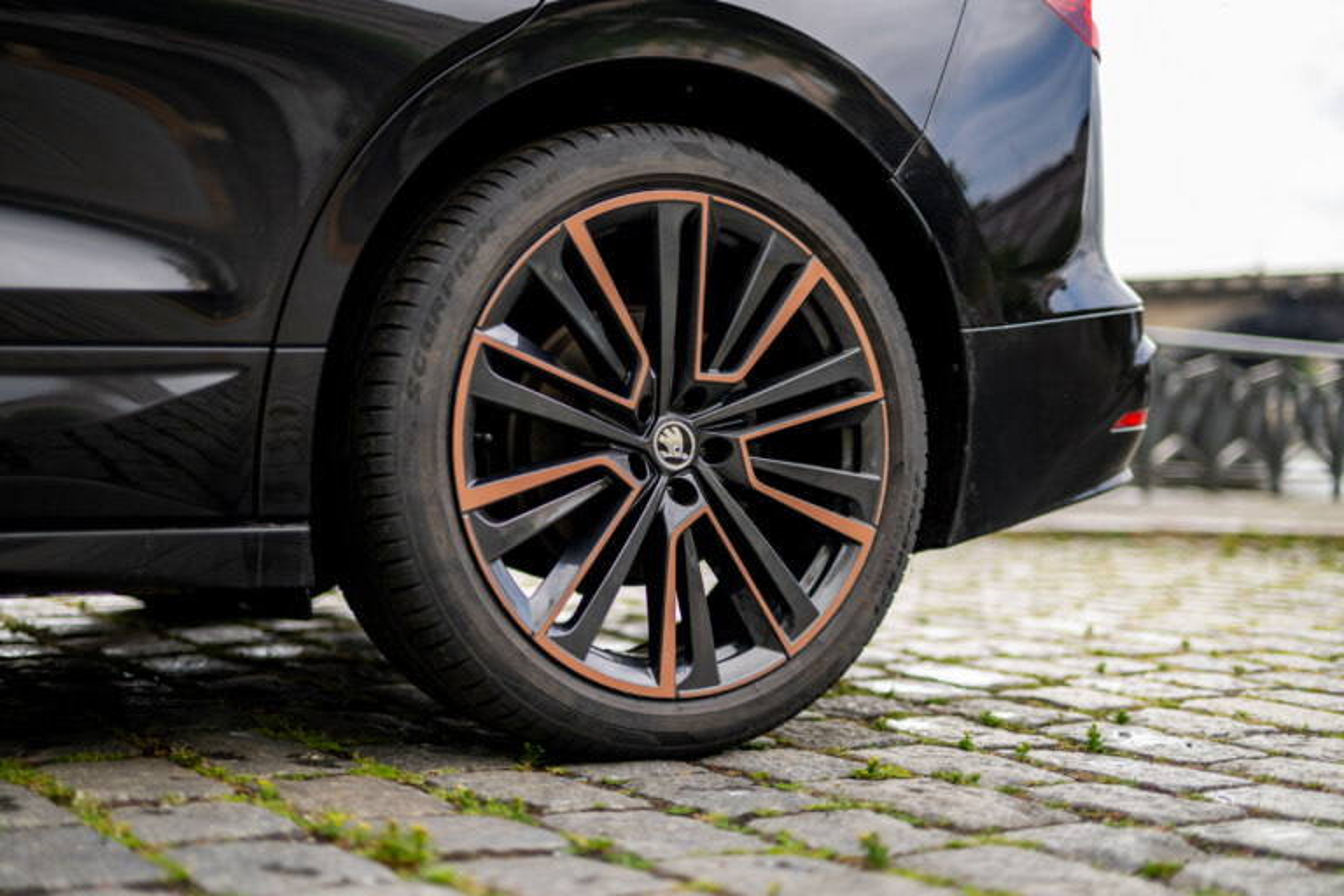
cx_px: 672
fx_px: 1867
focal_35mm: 50
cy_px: 448
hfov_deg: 39.6
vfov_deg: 27.0
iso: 40
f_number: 1.4
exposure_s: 1/400
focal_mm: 50
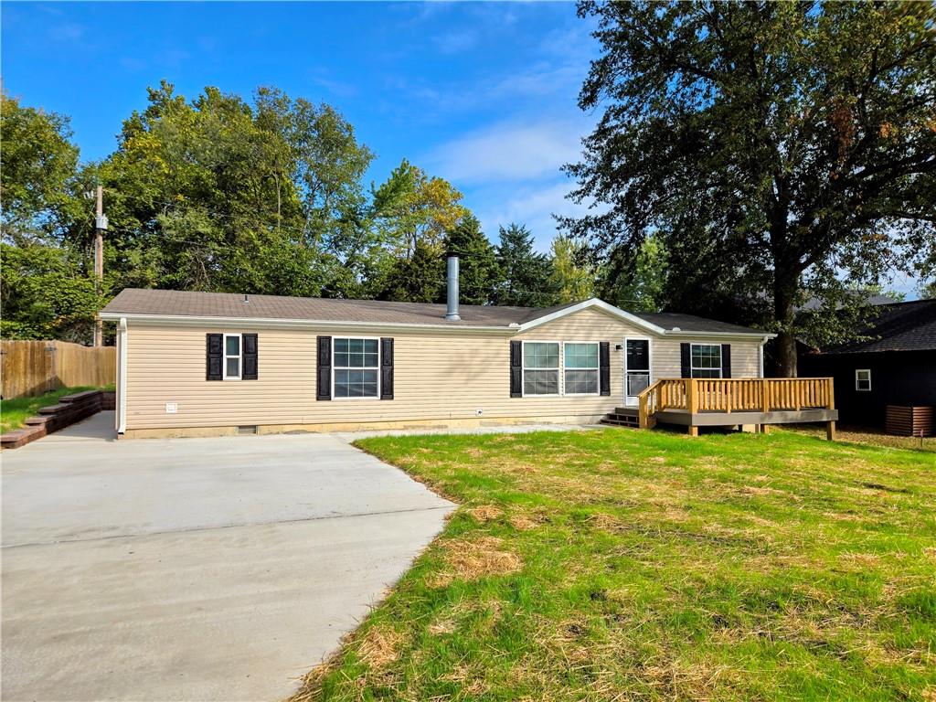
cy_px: 351
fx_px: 622
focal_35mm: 23
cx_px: 468
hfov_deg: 73.9
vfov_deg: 58.9
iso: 25
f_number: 1.8
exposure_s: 1/1839
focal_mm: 5.4
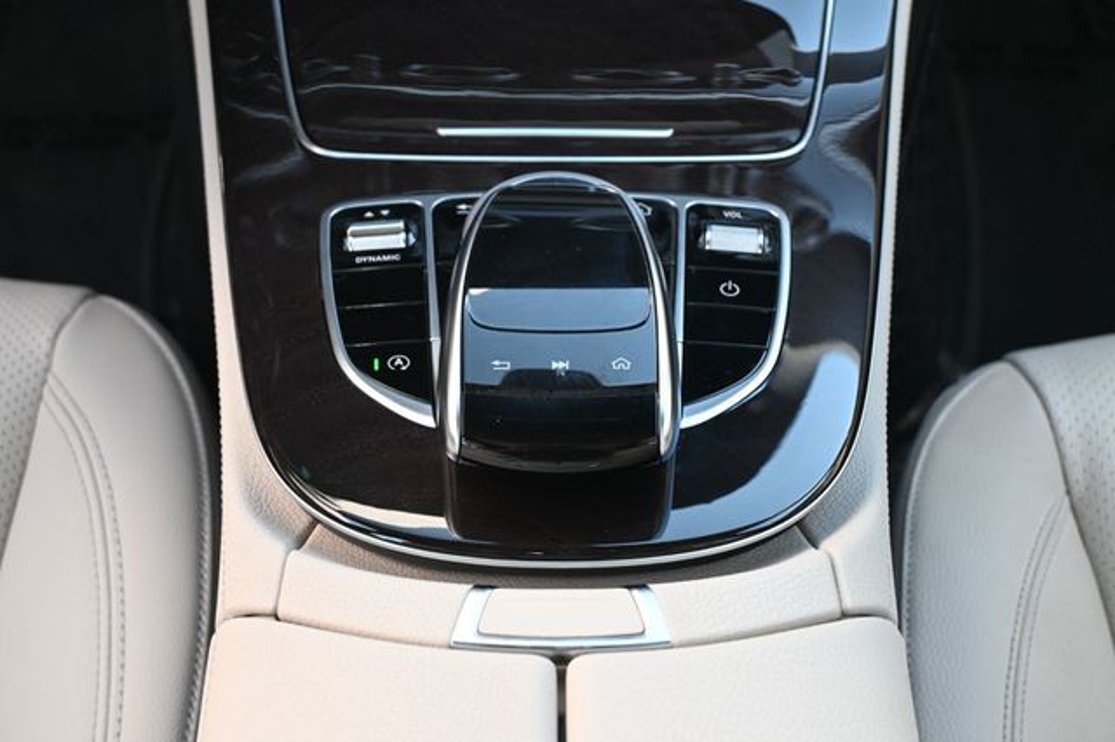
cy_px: 371
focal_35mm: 62
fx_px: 1904
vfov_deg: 22.1
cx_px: 558
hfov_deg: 32.6
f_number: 5.6
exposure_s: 1/125
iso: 1100
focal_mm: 41
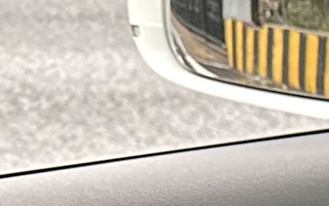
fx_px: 1685
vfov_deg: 6.2
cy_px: 703
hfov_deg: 9.2
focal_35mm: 188
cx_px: 939
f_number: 1.78
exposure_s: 1/60
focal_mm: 6.86
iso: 500
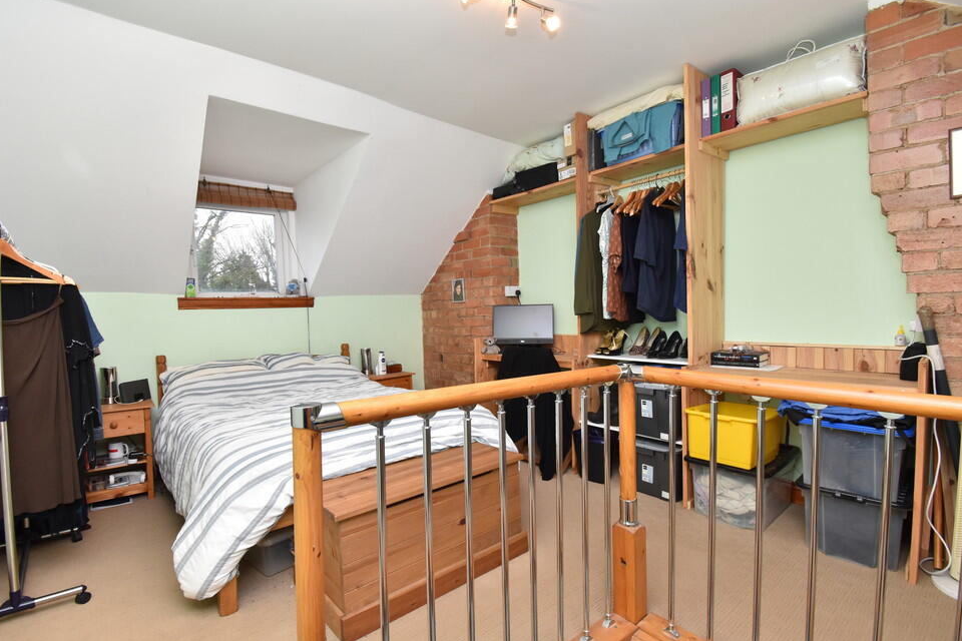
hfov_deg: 96.7
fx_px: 428
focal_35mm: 16
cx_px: 457
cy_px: 337
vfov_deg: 73.7
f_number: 7.1
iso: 800
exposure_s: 1/60
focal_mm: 10
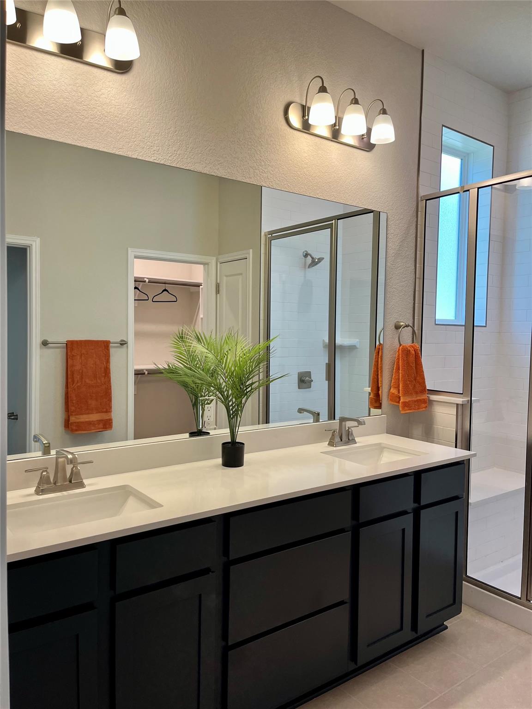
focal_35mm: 26
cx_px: 266
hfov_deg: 53.1
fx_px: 533
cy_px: 354
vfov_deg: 67.3
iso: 64
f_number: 1.6
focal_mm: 5.1
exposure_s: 1/120
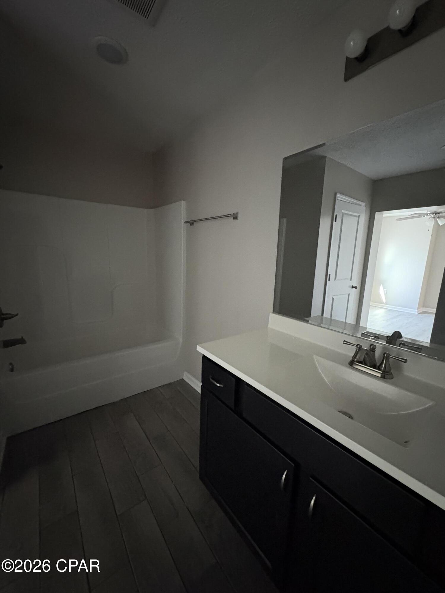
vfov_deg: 102.1
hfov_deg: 85.7
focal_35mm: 14
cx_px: 222
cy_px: 296
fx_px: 240
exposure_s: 1/30
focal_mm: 2.22
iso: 1600
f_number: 2.2
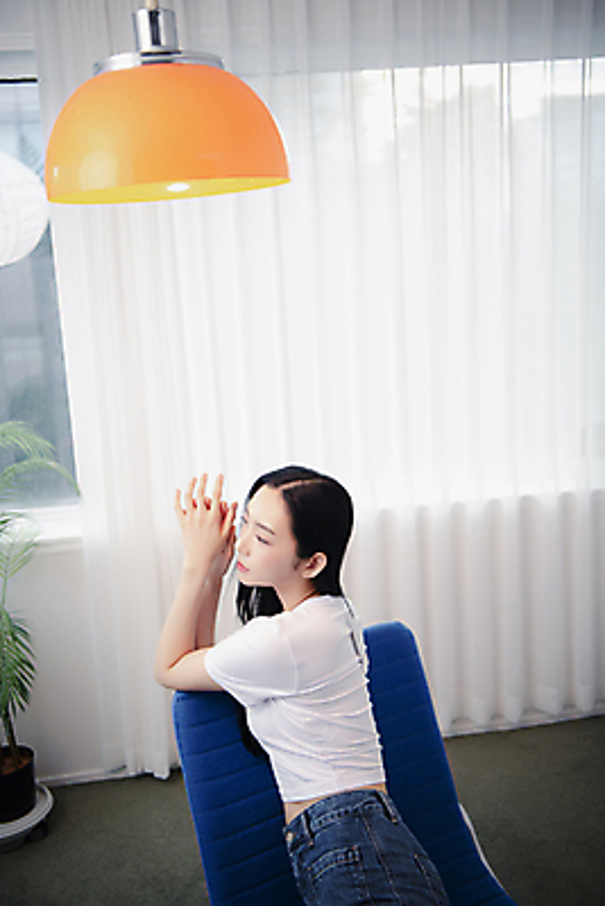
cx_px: 302
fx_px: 1007
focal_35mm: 40
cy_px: 453
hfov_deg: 33.4
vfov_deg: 48.4
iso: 400
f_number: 2.8
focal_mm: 40
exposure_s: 1/160
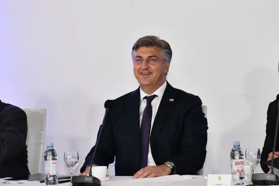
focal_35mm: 255
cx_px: 149
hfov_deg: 8.1
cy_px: 82
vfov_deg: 5.4
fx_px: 1977
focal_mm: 140
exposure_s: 1/125
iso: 2500
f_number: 9
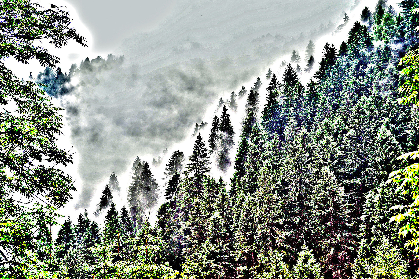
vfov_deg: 17.0
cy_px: 140
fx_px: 930
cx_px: 210
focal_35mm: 80
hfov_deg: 25.4
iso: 400
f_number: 8
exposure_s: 1/250
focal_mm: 80
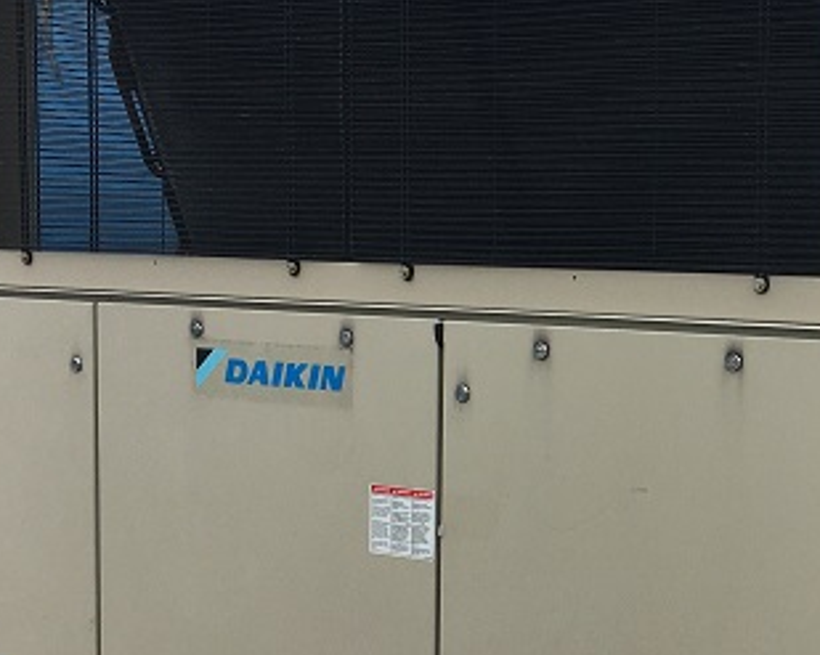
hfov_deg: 24.8
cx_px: 774
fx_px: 1795
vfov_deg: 20.7
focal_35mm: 74
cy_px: 354
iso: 25
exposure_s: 1/1304
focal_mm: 4.15
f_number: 2.2
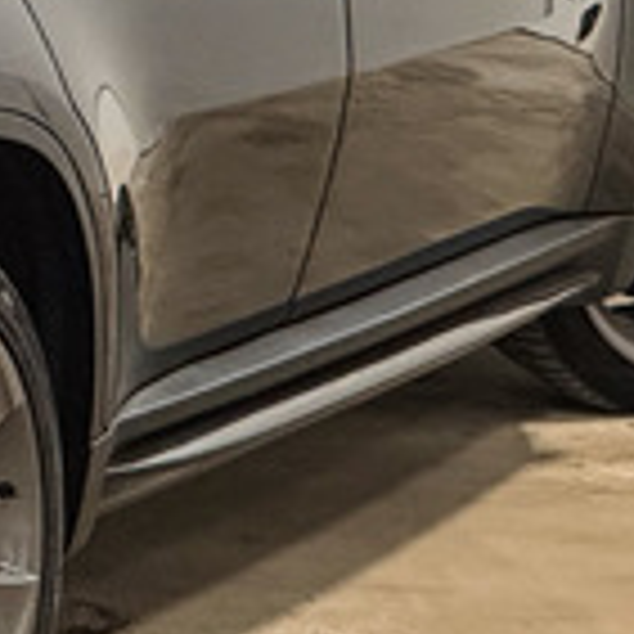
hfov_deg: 5.5
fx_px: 6486
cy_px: -13
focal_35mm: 313
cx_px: -495
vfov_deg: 5.6
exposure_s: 1/34
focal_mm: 9
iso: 500
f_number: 2.8
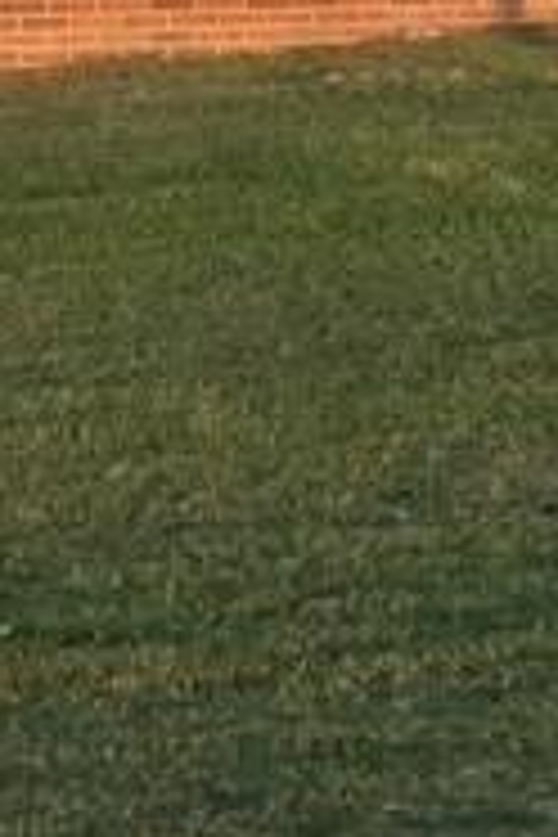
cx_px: 922
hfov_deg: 8.0
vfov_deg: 11.8
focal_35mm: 166
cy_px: -414
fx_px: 3859
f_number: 2.2
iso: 32
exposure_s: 1/124
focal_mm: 4.15
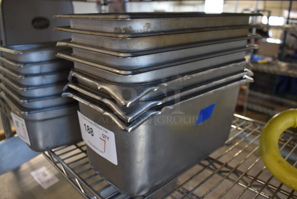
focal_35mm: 27
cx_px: 148
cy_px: 100
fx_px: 223
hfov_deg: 67.3
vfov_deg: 48.0
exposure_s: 1/60
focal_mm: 18
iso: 720
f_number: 5.6
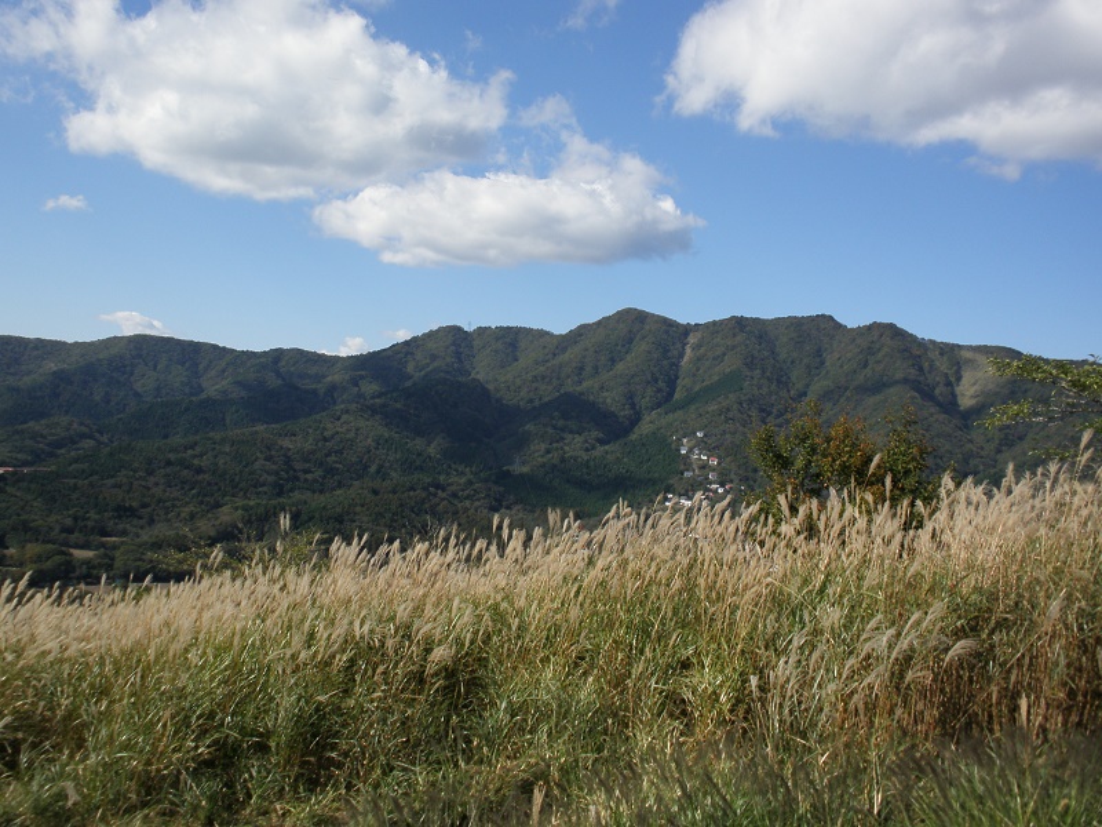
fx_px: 1178
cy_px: 414
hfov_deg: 50.1
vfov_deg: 38.7
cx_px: 551
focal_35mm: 37
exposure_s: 1/125
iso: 64
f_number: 10
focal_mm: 6.6
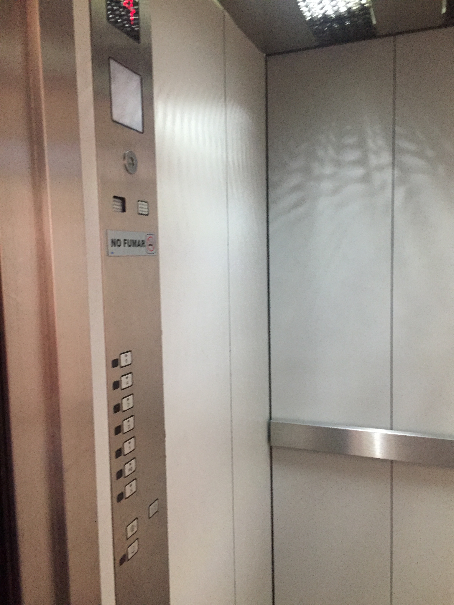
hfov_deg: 48.2
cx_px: 227
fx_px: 507
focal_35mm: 29
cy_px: 302
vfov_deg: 61.7
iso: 200
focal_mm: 4.15
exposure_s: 1/30
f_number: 2.2
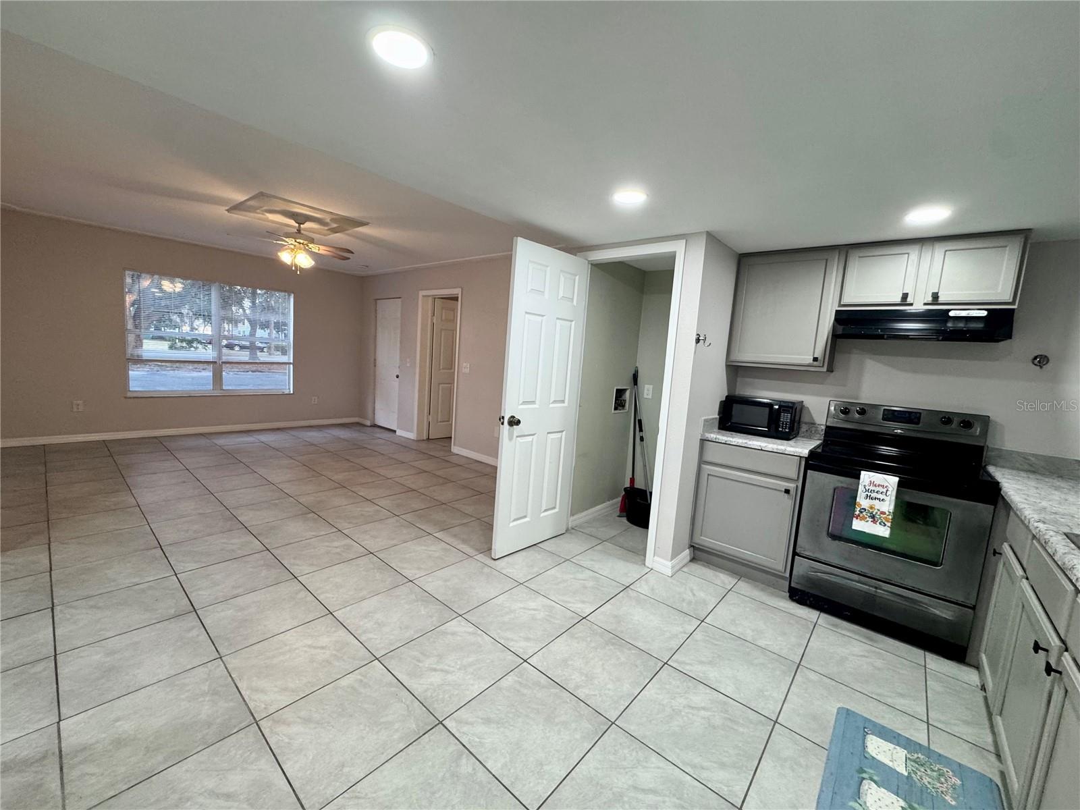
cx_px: 540
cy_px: 405
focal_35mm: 14
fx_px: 437
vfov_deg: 85.7
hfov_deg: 102.1
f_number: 2.2
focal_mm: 2.22
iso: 200
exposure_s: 1/60
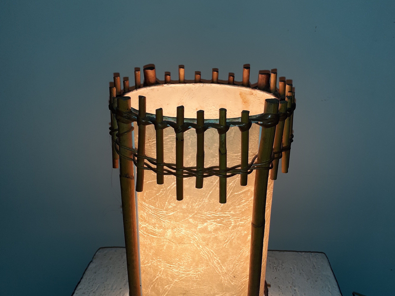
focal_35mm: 37
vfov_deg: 38.2
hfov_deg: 50.1
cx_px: 199
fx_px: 422
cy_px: 198
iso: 40
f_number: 1.9
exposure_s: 1/147
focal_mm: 3.6
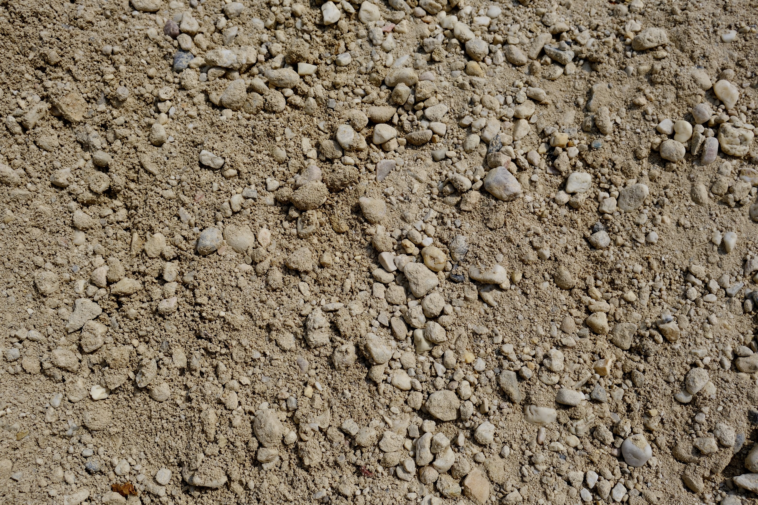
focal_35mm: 36
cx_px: 379
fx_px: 758
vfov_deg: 36.9
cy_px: 252
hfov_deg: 53.1
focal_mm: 24.3
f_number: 5.6
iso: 160
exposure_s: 1/2400
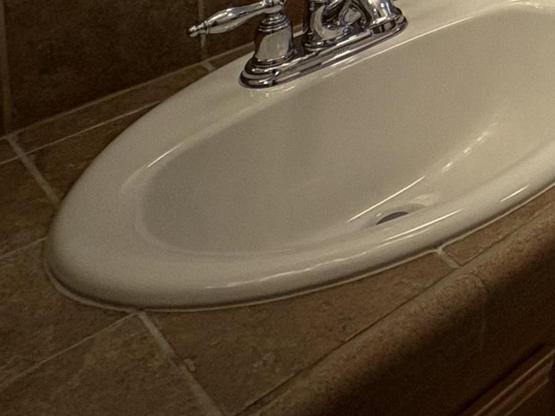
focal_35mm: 56
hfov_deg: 23.9
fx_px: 898
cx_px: 905
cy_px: -345
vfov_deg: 19.3
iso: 250
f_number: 2.2
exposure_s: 1/120
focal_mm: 2.22
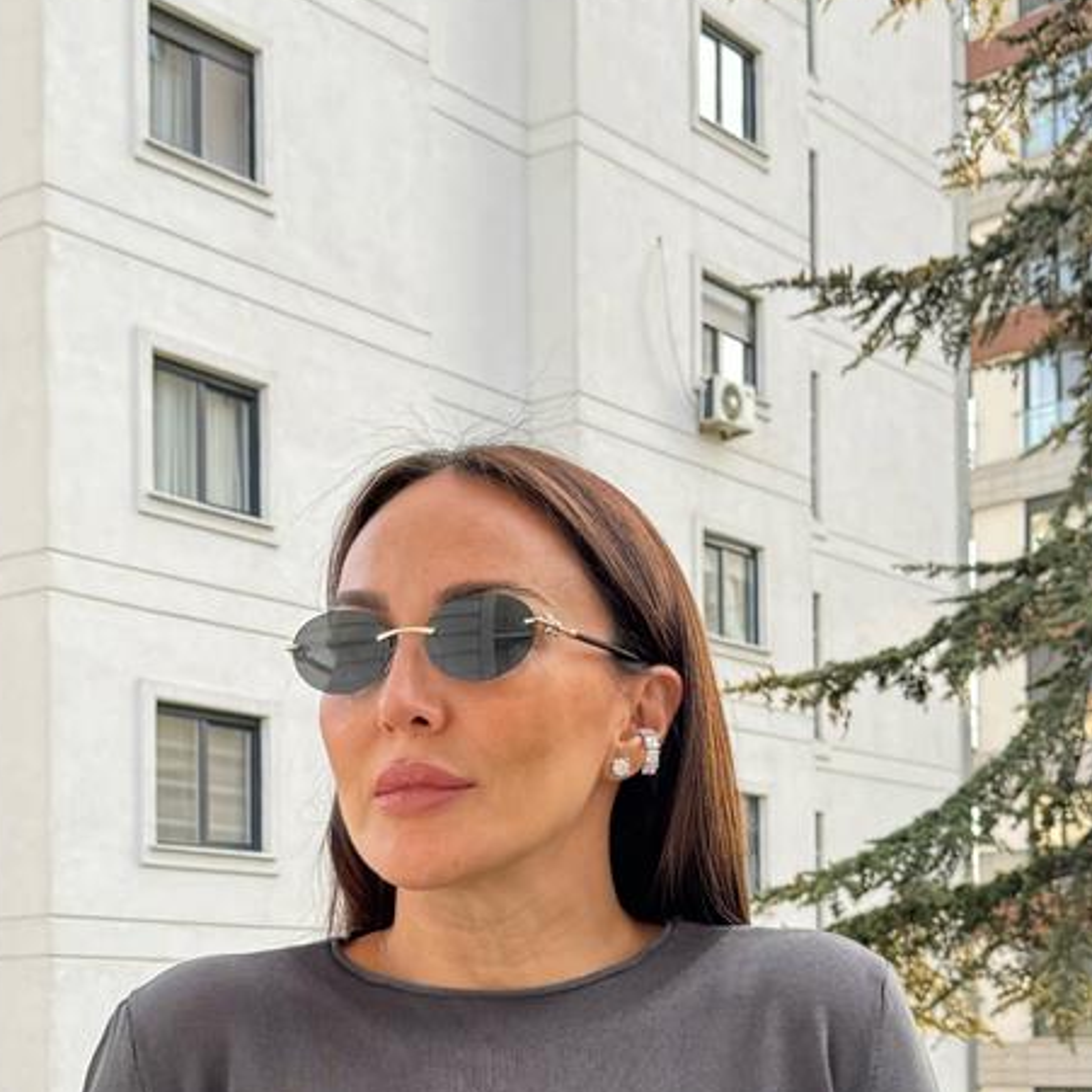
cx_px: 482
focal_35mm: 61
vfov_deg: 27.3
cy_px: 952
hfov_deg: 28.1
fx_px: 2177
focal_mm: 6.76
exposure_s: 1/158
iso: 80
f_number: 1.78
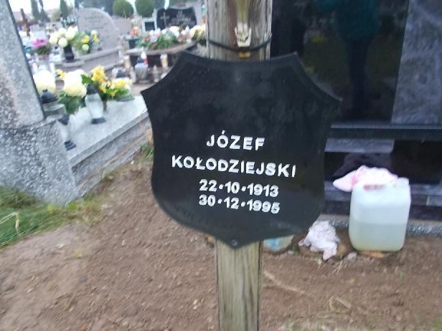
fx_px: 345
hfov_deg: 65.3
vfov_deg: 51.4
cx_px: 225
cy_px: 169
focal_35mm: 27
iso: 180
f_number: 3.2
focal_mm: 4.6
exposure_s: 1/25
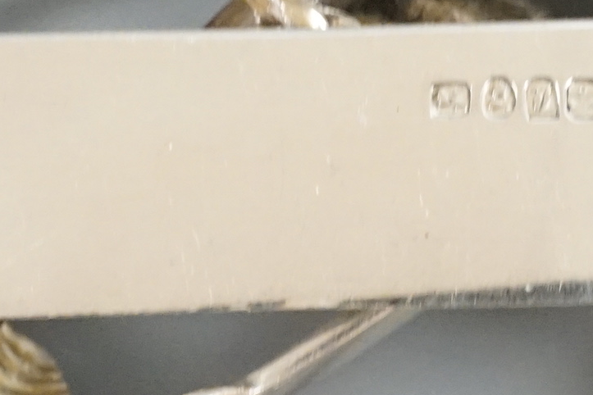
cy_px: 28
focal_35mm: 140
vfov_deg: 9.7
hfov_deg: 14.4
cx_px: 580
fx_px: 2306
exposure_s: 1/30
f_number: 22
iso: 6400
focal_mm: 30
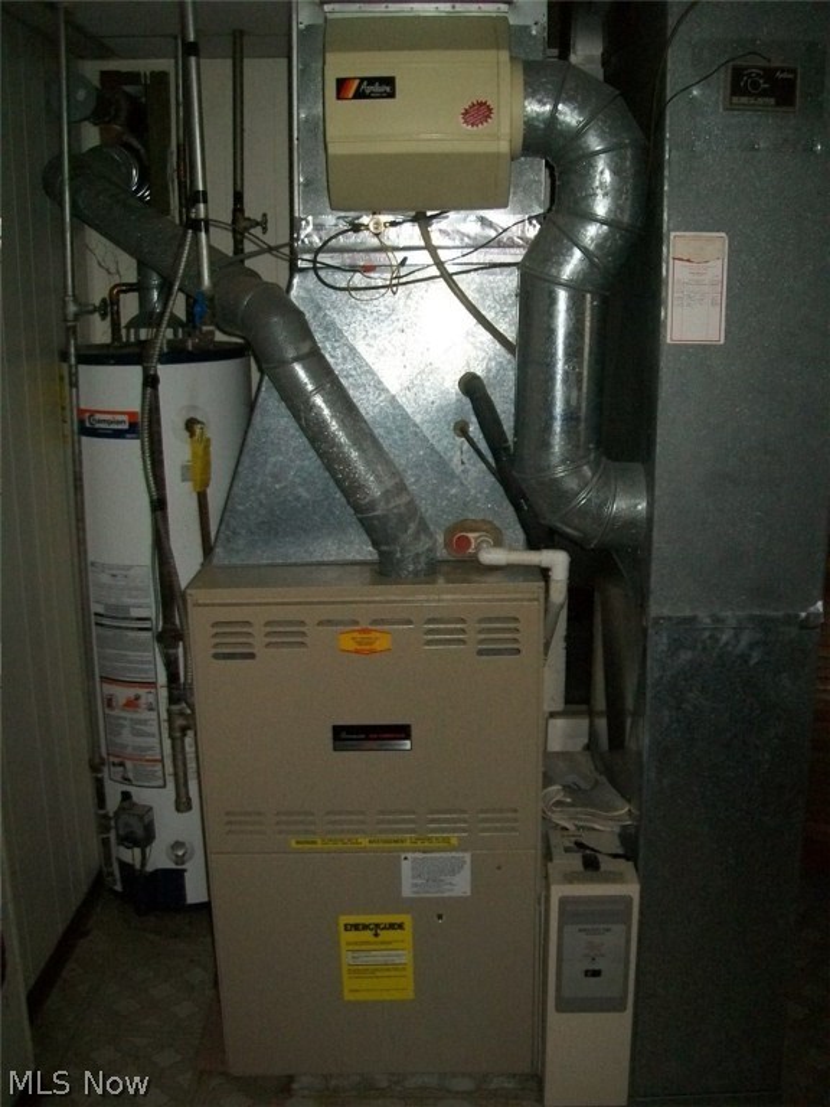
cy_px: 554
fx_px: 1087
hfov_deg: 41.8
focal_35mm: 34
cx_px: 415
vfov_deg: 54.0
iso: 200
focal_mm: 6.1
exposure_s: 1/125
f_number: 2.7
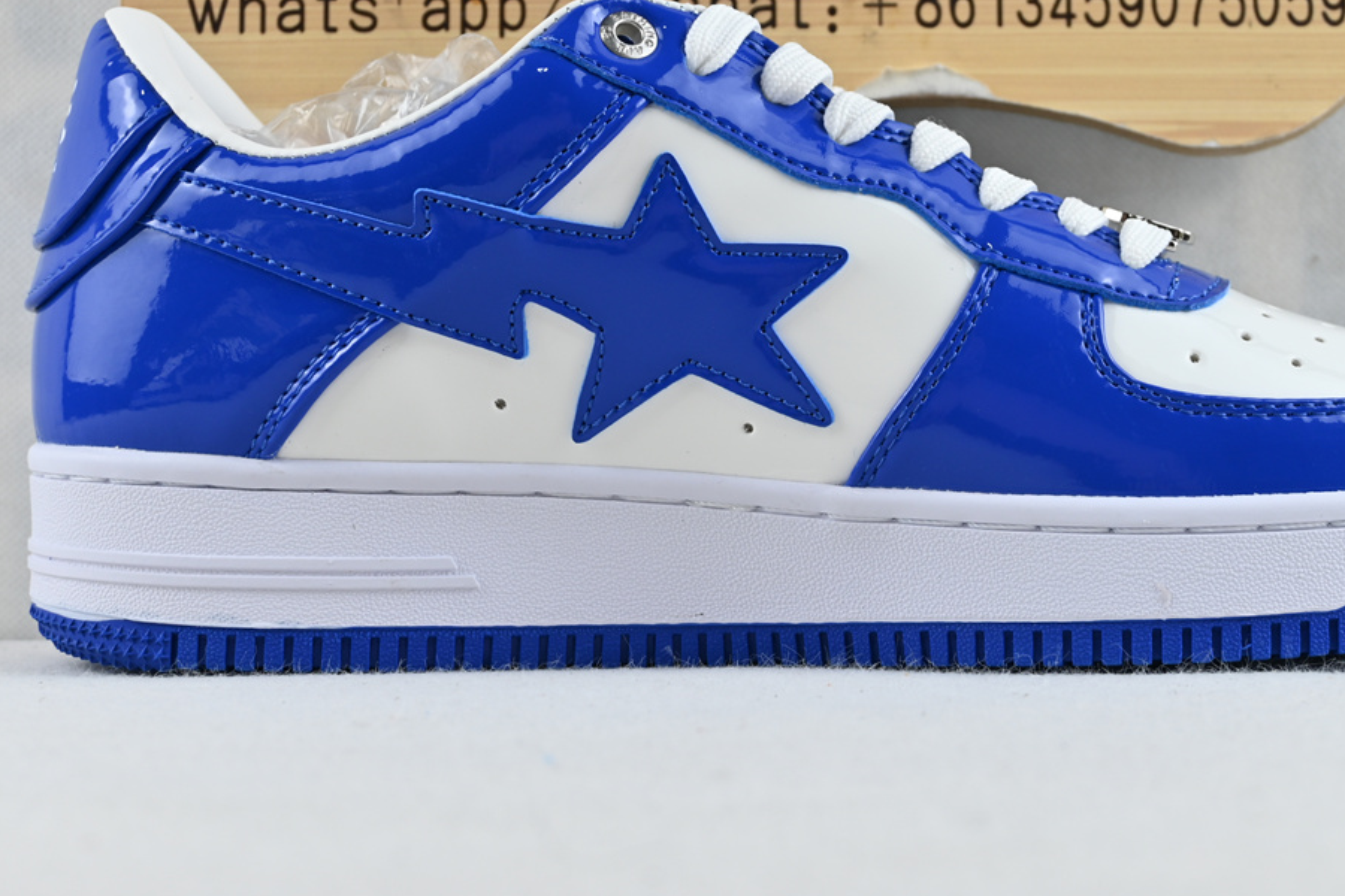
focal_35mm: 68
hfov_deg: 29.6
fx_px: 2540
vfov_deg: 20.0
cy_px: 352
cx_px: 822
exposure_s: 1/40
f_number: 5
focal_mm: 34
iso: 100
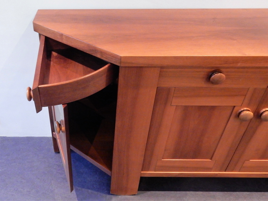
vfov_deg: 54.9
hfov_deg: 69.4
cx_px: 134
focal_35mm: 25
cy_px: 100
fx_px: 194
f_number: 3.7
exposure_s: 1/8
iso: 800
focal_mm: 4.5
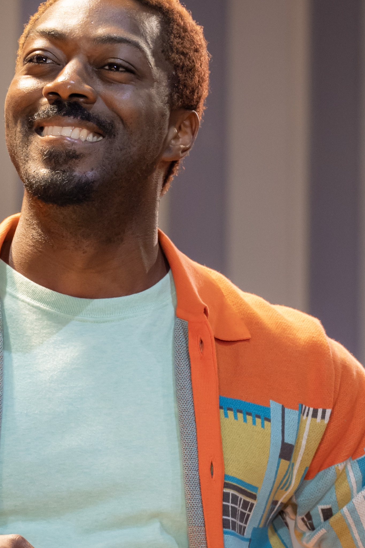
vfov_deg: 4.3
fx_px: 7207
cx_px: 136
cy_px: 421
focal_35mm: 474
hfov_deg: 2.9
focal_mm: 165
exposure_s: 1/250
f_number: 5
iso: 1000
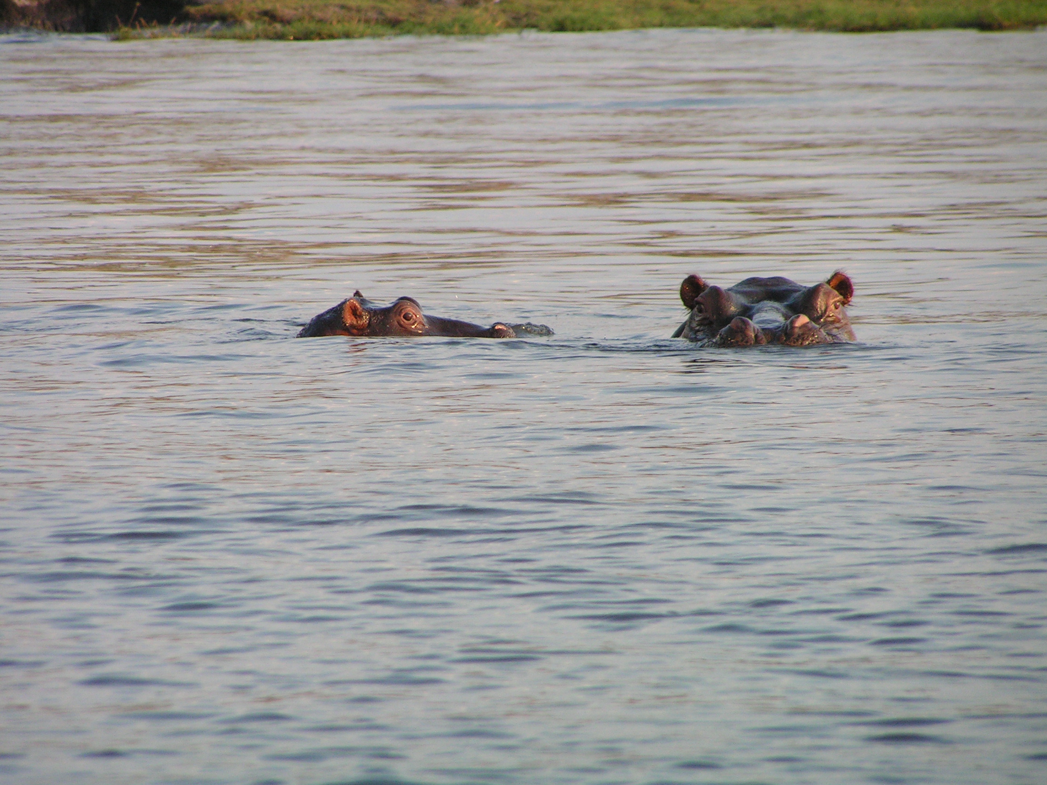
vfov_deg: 3.9
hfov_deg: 5.2
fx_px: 11494
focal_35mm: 380
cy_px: 392
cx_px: 524
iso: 80
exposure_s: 1/400
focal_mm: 63
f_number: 3.7
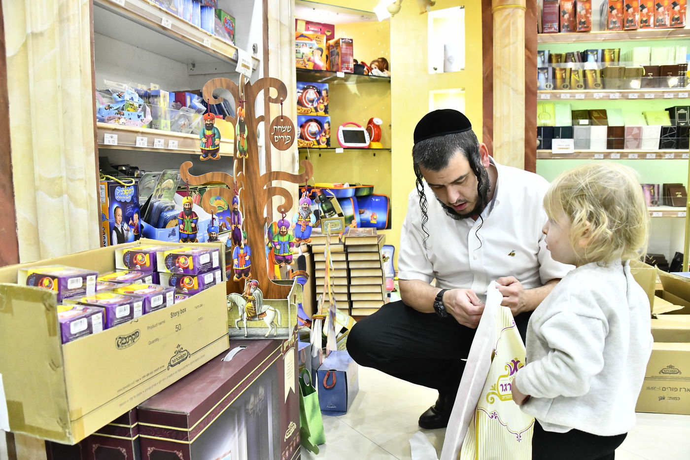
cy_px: 230
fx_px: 537
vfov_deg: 46.4
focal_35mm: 28
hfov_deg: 65.5
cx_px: 345
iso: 5000
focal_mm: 28
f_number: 5.6
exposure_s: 1/100
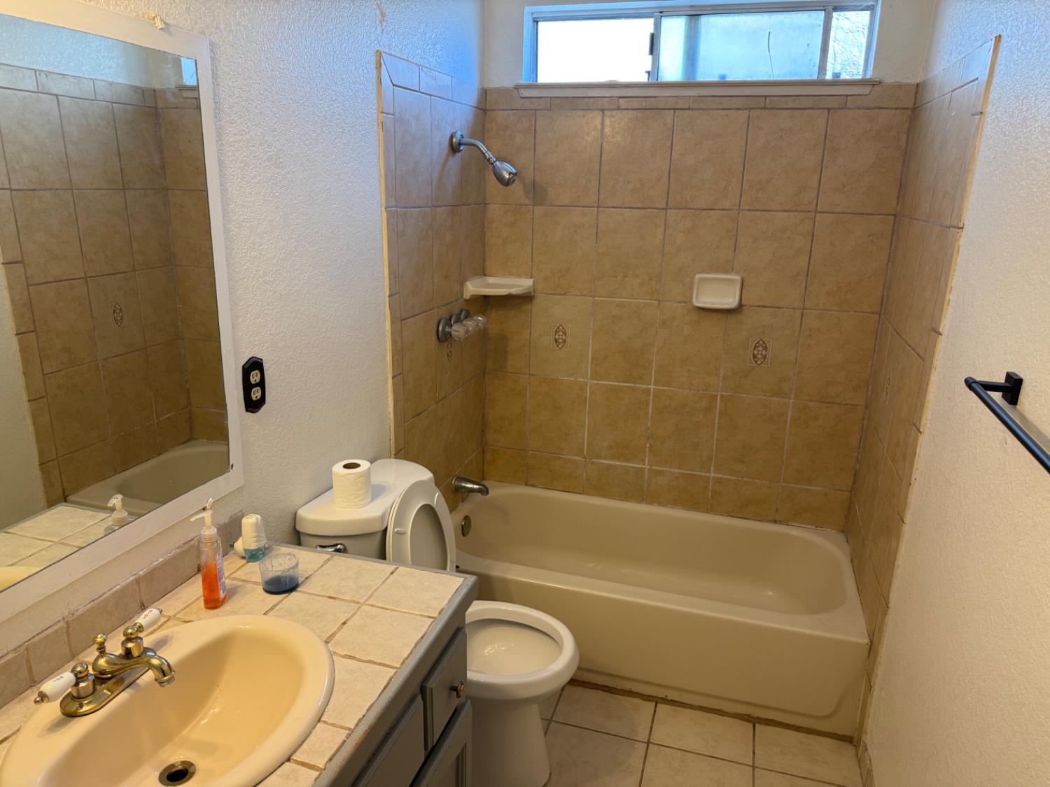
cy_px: 394
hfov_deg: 71.6
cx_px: 525
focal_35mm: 24
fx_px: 728
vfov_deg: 56.8
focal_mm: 6.76
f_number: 1.78
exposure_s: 1/60
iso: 125
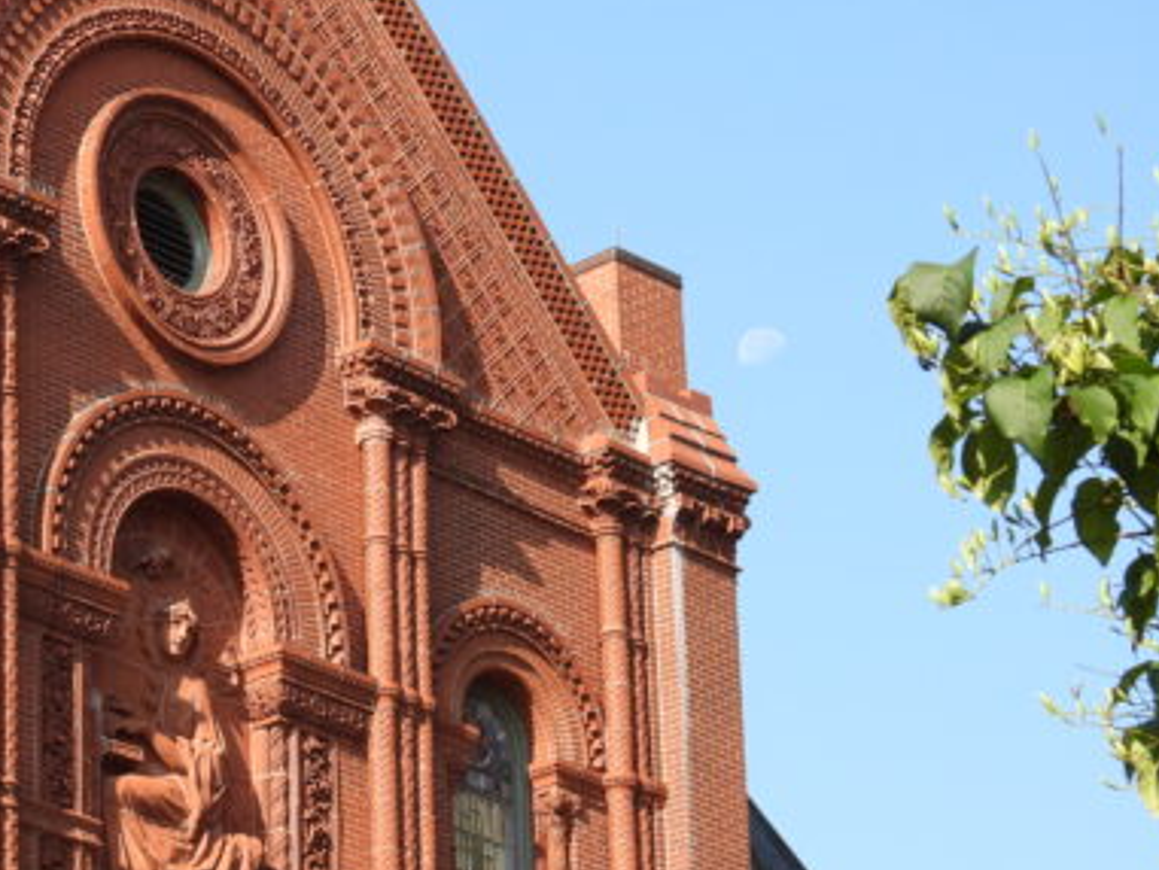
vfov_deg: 9.6
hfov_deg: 12.7
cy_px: 575
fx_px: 5158
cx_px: 143
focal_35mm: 154
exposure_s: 1/500
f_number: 4
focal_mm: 15.2
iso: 100
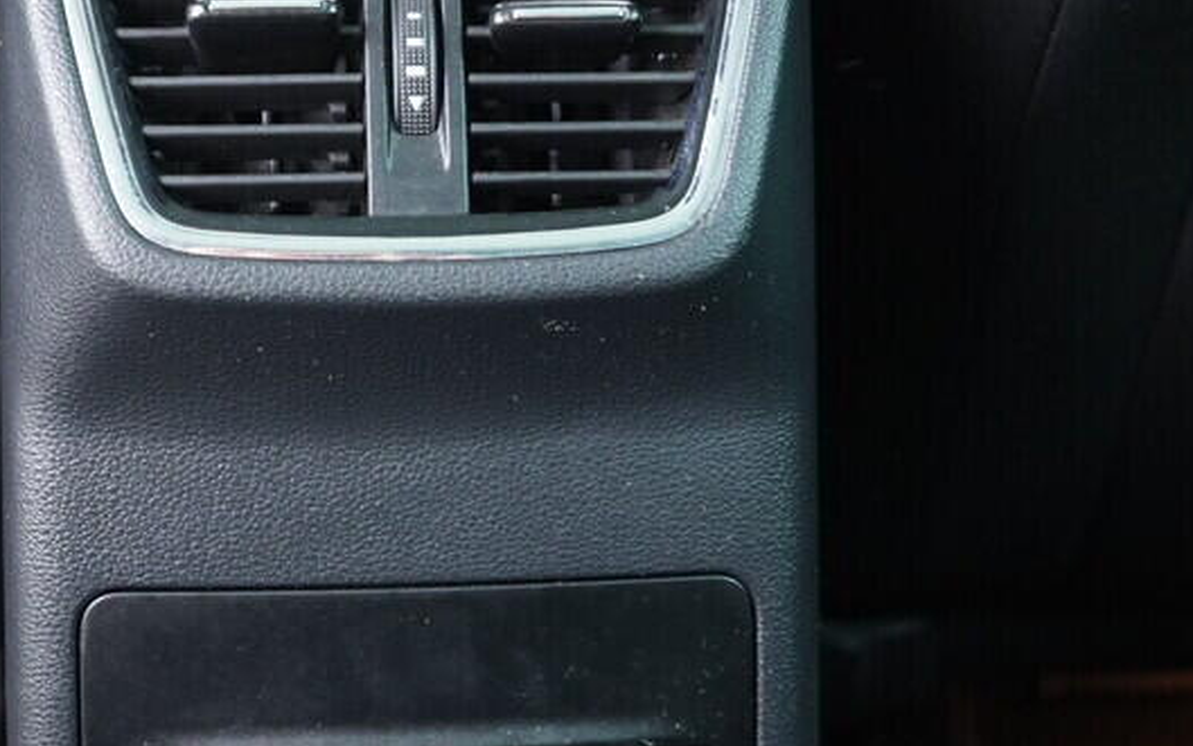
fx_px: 2309
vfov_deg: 18.3
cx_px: 453
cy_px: 224
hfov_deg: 28.9
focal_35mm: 71
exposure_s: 1/40
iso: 1600
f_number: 2.8
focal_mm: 24
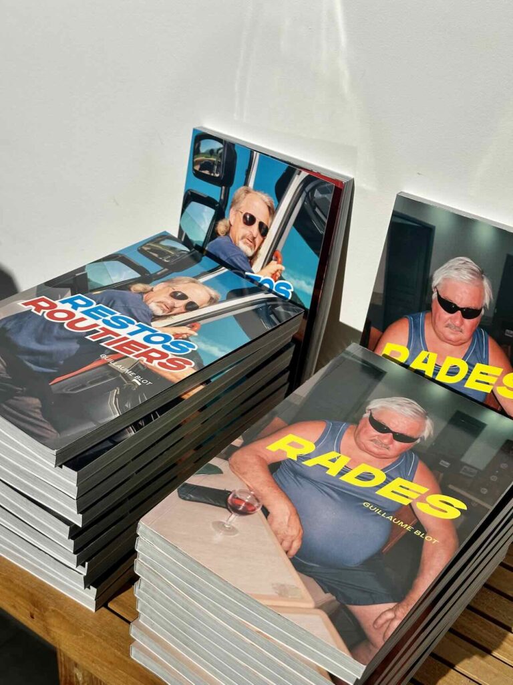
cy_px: 342
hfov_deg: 30.3
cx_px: 256
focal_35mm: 48
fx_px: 948
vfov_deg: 39.7
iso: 50
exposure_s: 1/50
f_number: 1.78
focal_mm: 6.86
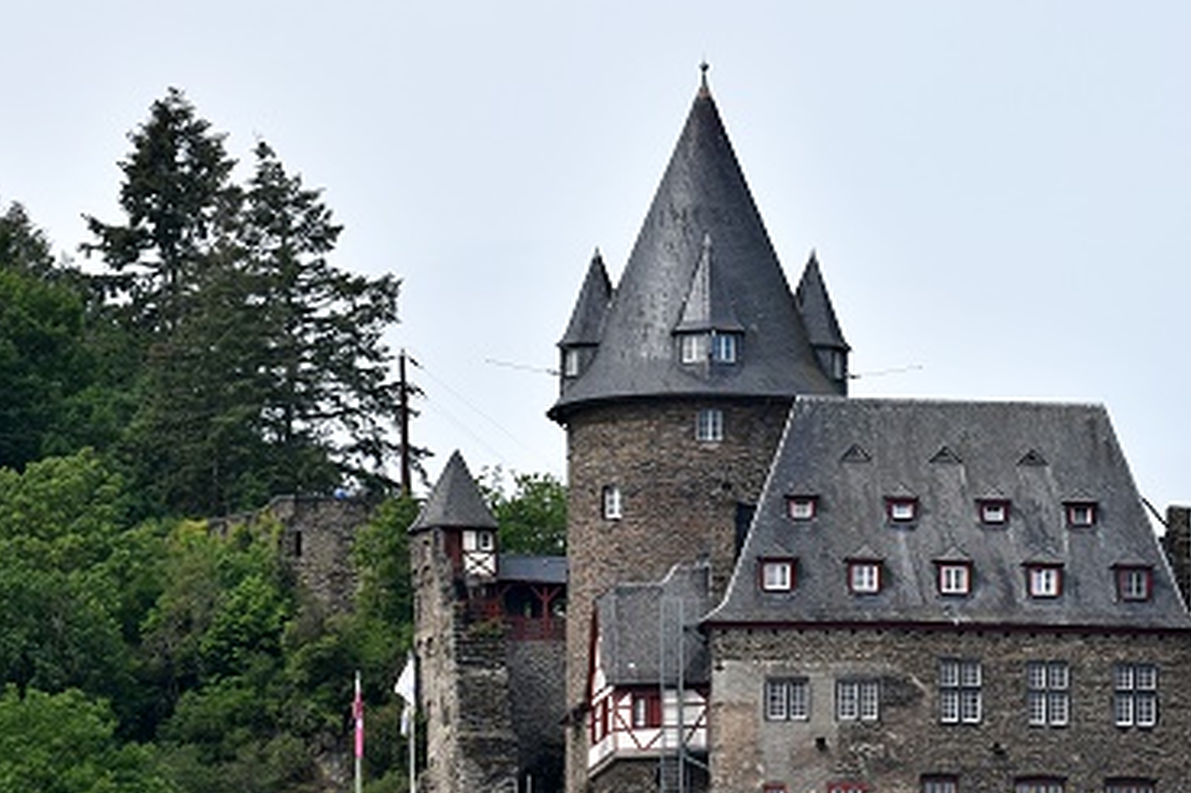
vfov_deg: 2.2
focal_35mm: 612
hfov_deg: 3.4
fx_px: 20237
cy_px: 628
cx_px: 634
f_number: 5.6
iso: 200
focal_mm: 250
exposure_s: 1/1600
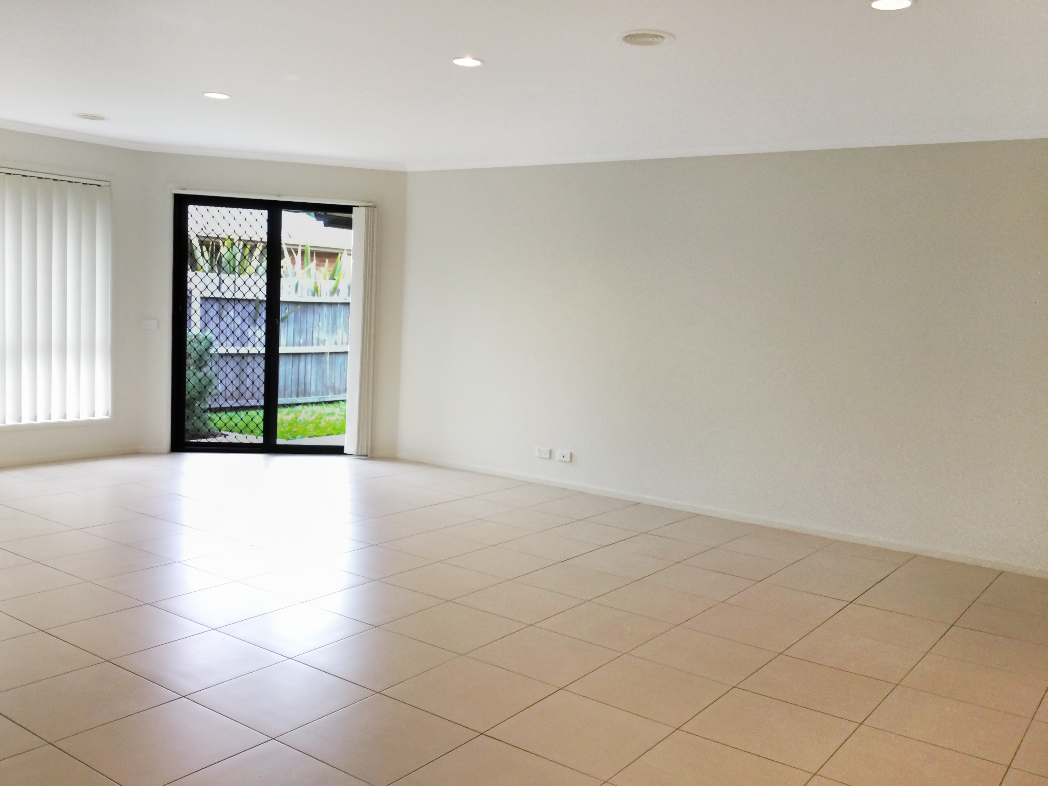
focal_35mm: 31
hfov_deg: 58.4
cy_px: 393
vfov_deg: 45.4
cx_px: 524
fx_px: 939
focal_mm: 3.3
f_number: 2.4
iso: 32
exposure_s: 1/33
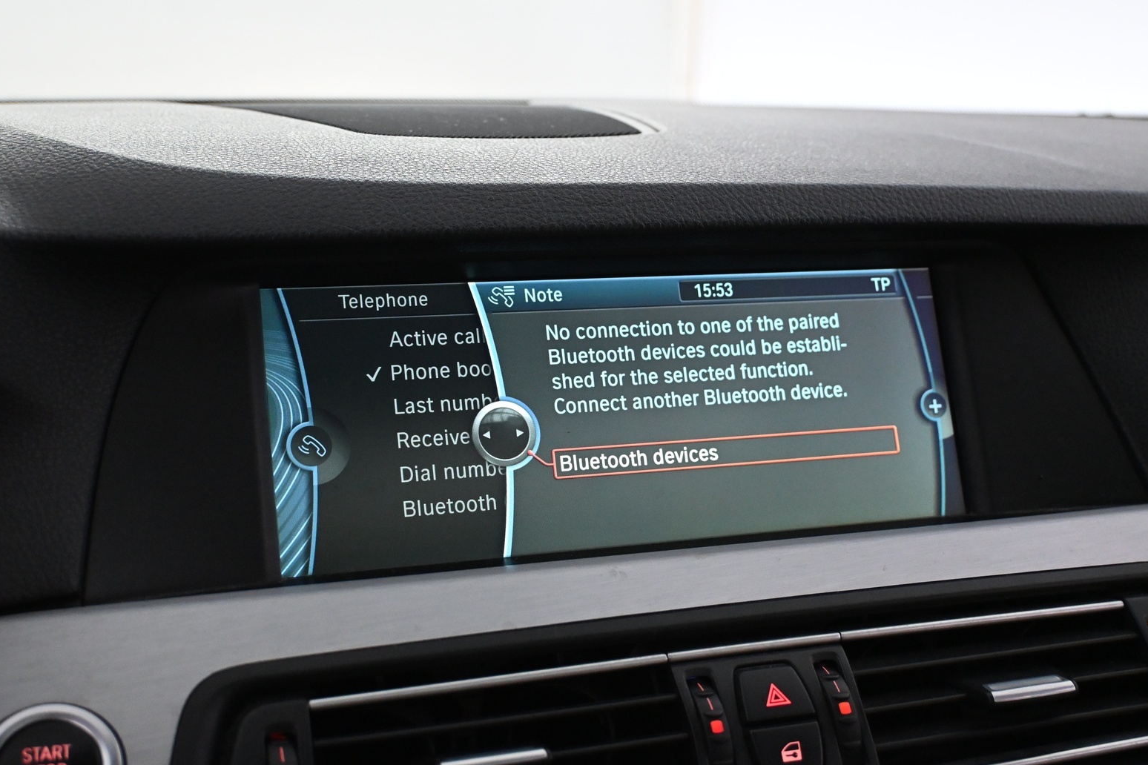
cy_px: 371
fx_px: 1452
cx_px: 584
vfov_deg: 29.5
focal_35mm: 46
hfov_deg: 43.1
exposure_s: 1/80
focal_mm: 29
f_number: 4.8
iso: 3200
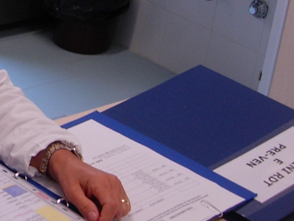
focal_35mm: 130
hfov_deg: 14.4
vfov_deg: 11.3
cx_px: -111
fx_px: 1104
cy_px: -3
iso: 79
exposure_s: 1/33.9
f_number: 2.8
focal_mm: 7.8
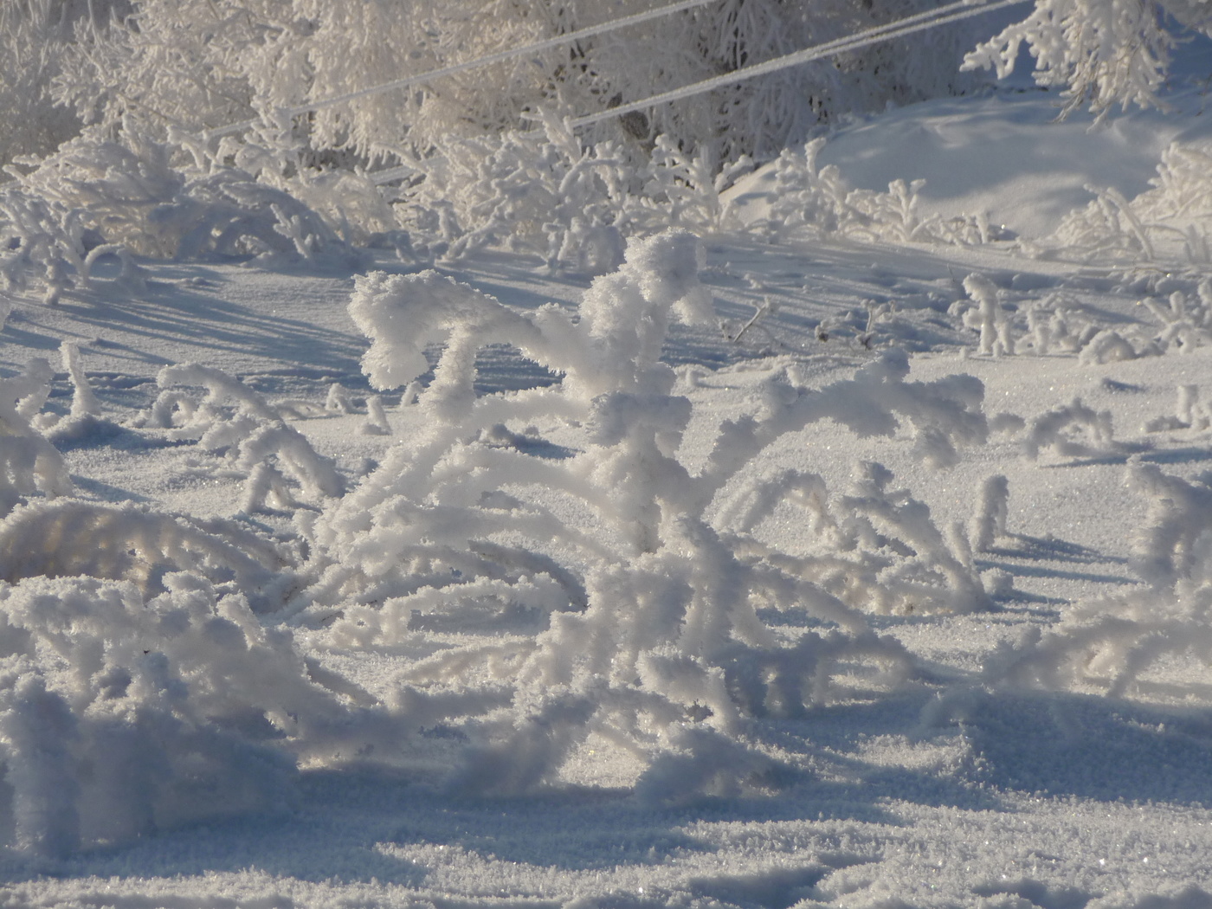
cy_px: 454
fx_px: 5532
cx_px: 606
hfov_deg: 12.5
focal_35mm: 158
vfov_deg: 9.4
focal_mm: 27.1
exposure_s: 1/1300
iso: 100
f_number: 4.8
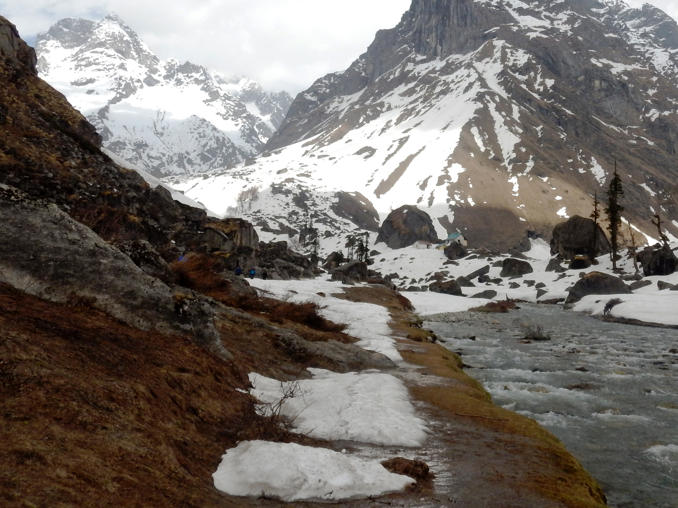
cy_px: 169
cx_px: 418
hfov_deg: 49.7
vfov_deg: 38.2
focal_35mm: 37
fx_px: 725
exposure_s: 1/1500
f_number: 8.2
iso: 125
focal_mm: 4.3
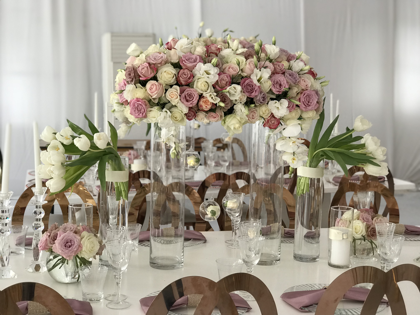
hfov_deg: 33.8
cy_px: 158
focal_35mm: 57
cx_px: 210
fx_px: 692
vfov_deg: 25.7
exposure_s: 1/50
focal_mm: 6.6
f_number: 2.8
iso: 40
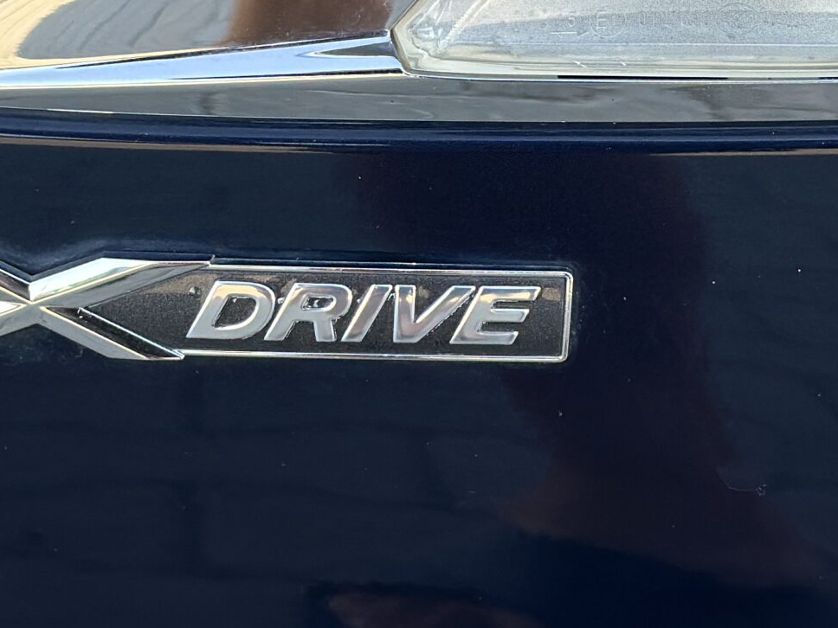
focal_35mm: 127
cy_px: 215
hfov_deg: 15.5
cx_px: 345
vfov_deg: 11.7
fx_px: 3074
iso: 80
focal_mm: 6.86
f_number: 1.78
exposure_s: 1/638
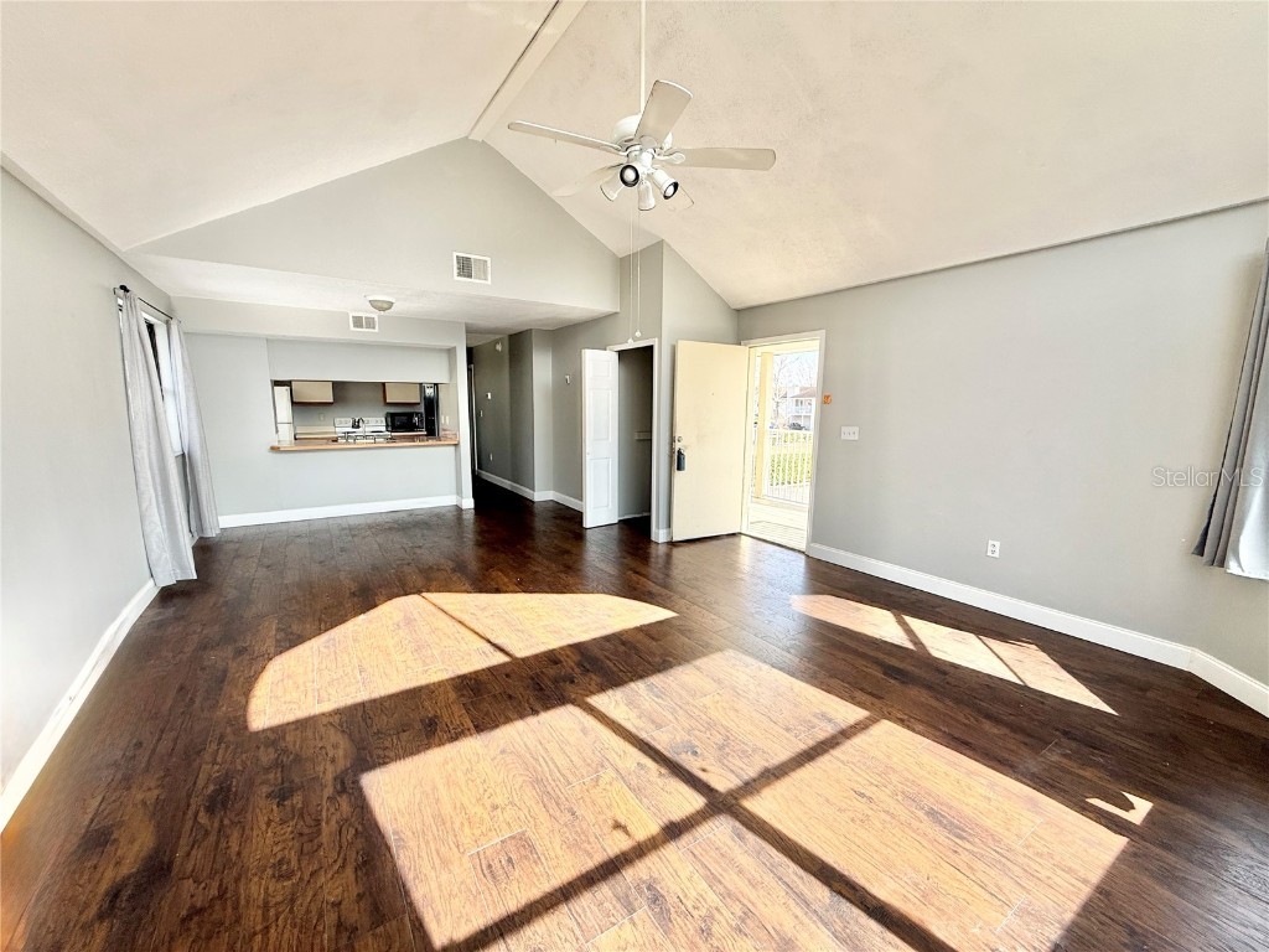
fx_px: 513
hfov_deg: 102.1
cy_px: 476
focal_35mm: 14
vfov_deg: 85.7
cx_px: 634
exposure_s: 1/379
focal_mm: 2.22
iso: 64
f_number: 2.2
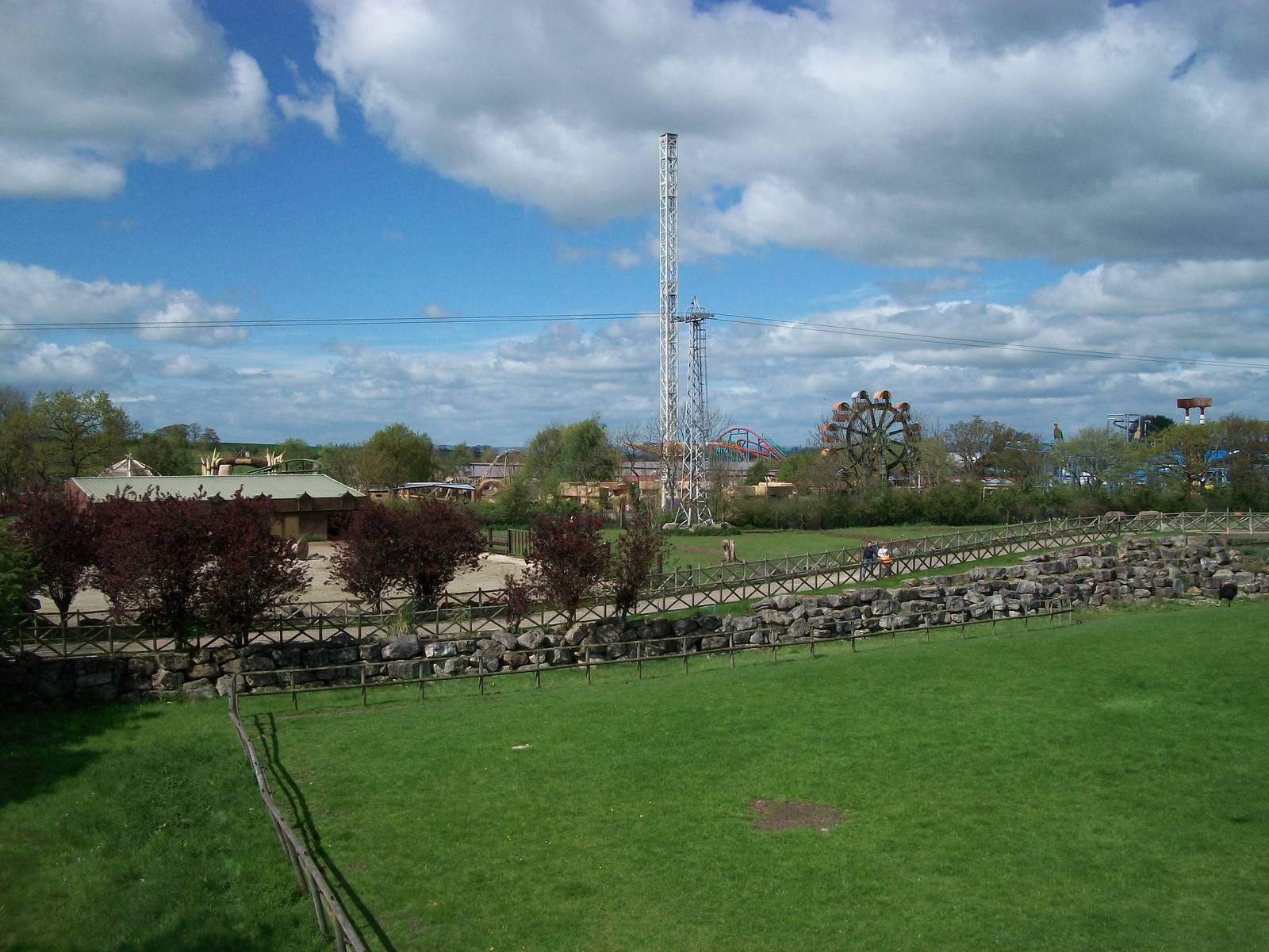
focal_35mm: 32
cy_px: 476
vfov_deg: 44.2
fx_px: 1173
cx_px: 634
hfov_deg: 56.8
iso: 80
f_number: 5.5
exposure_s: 1/640
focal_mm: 5.7
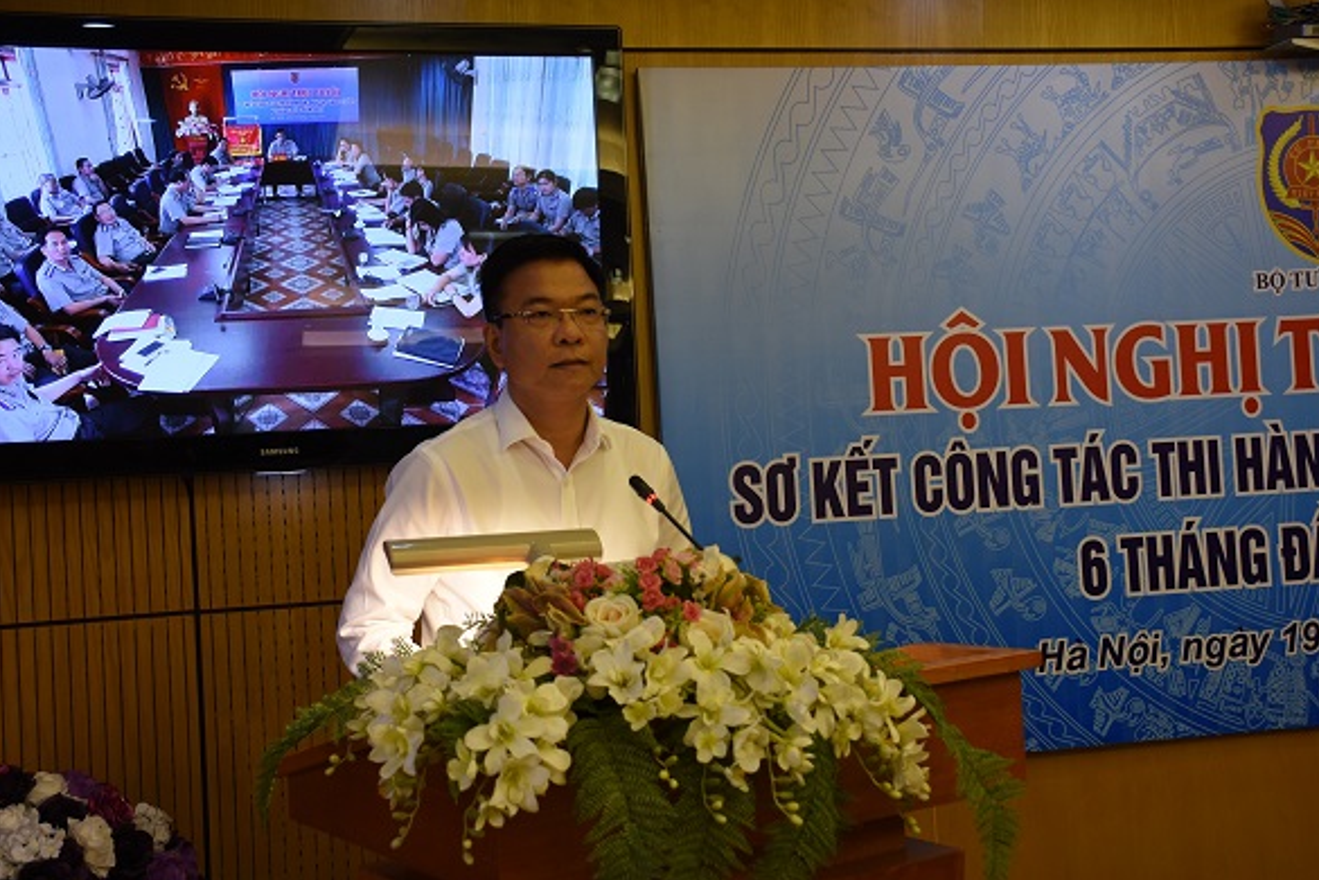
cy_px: 431
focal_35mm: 42
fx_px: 1521
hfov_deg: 46.9
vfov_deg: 32.2
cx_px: 674
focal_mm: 27
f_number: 5.6
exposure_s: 1/25
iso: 400
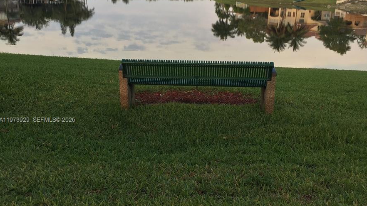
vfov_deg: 27.7
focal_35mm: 43
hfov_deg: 47.4
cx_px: 186
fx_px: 418
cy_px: 120
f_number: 2.2
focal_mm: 4.15
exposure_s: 1/120
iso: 32
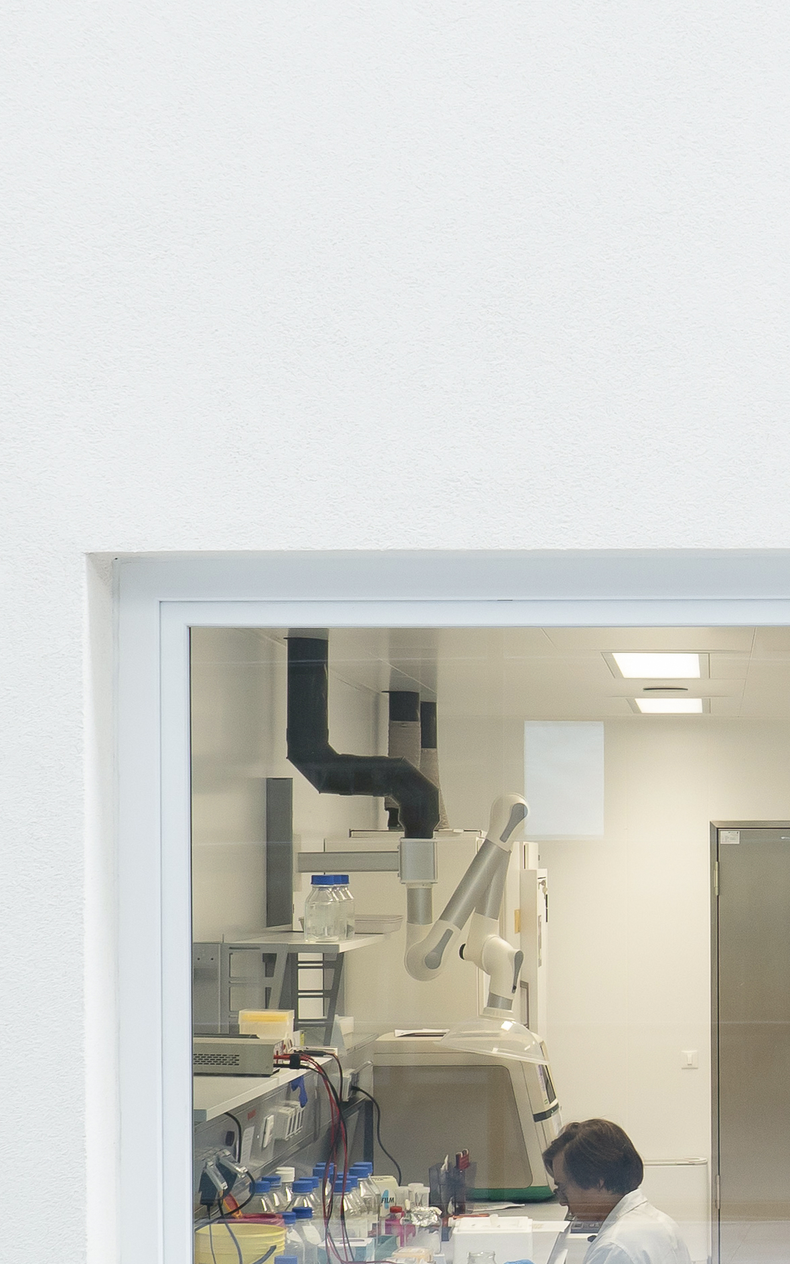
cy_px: 744
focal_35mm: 71
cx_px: 1093
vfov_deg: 28.9
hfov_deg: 17.0
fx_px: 2446
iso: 800
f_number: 7.1
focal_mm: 31
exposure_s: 1/200
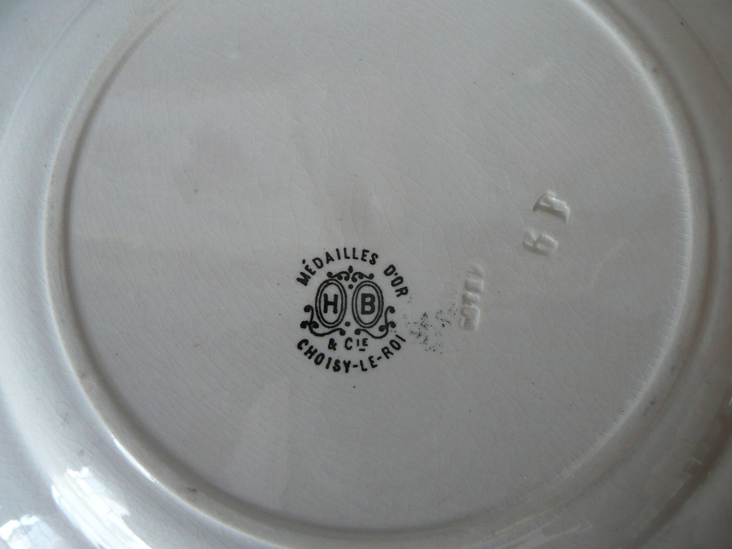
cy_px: 274
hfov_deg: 63.4
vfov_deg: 49.7
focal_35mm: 28
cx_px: 366
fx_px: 592
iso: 200
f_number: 3.3
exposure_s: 1/25
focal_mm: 4.6
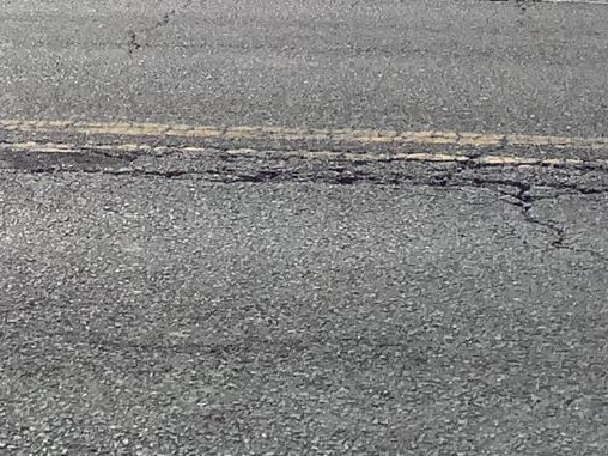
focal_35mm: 125
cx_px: 223
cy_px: -440
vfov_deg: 10.9
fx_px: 2196
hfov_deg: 15.7
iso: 25
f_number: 2.4
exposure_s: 1/3401
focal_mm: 3.3
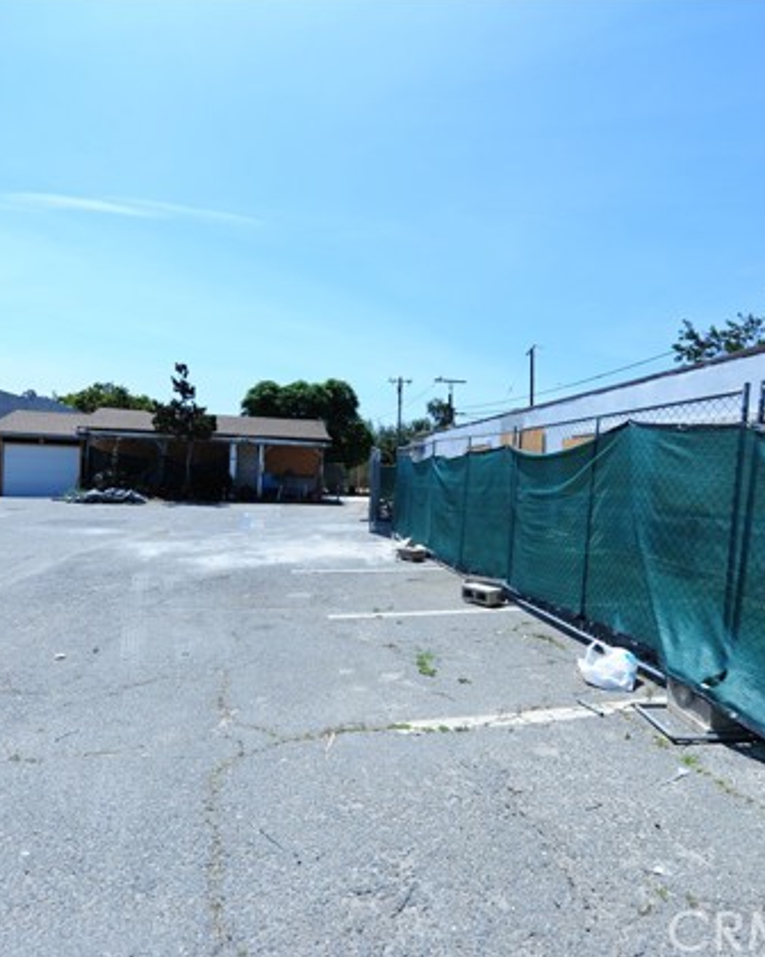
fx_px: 566
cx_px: 412
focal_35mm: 20
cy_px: 478
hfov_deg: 68.0
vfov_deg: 80.4
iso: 320
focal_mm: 14
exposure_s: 1/3200
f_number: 4
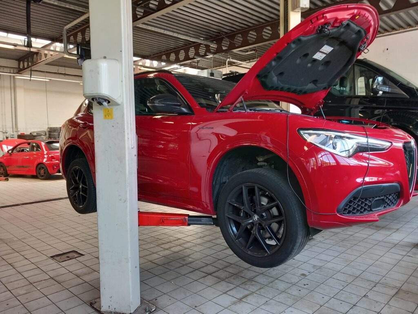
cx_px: 209
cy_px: 157
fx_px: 326
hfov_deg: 65.3
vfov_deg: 51.4
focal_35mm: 27
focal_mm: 4
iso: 100
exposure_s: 1/50
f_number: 1.8
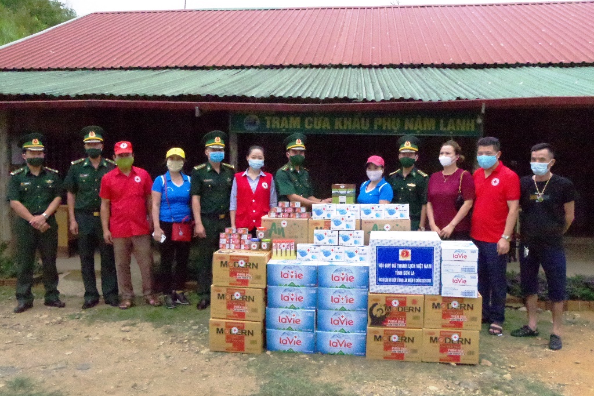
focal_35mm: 32
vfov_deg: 41.7
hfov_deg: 59.5
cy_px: 198
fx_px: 520
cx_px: 297
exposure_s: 1/6000
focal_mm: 21
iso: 25600
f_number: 16
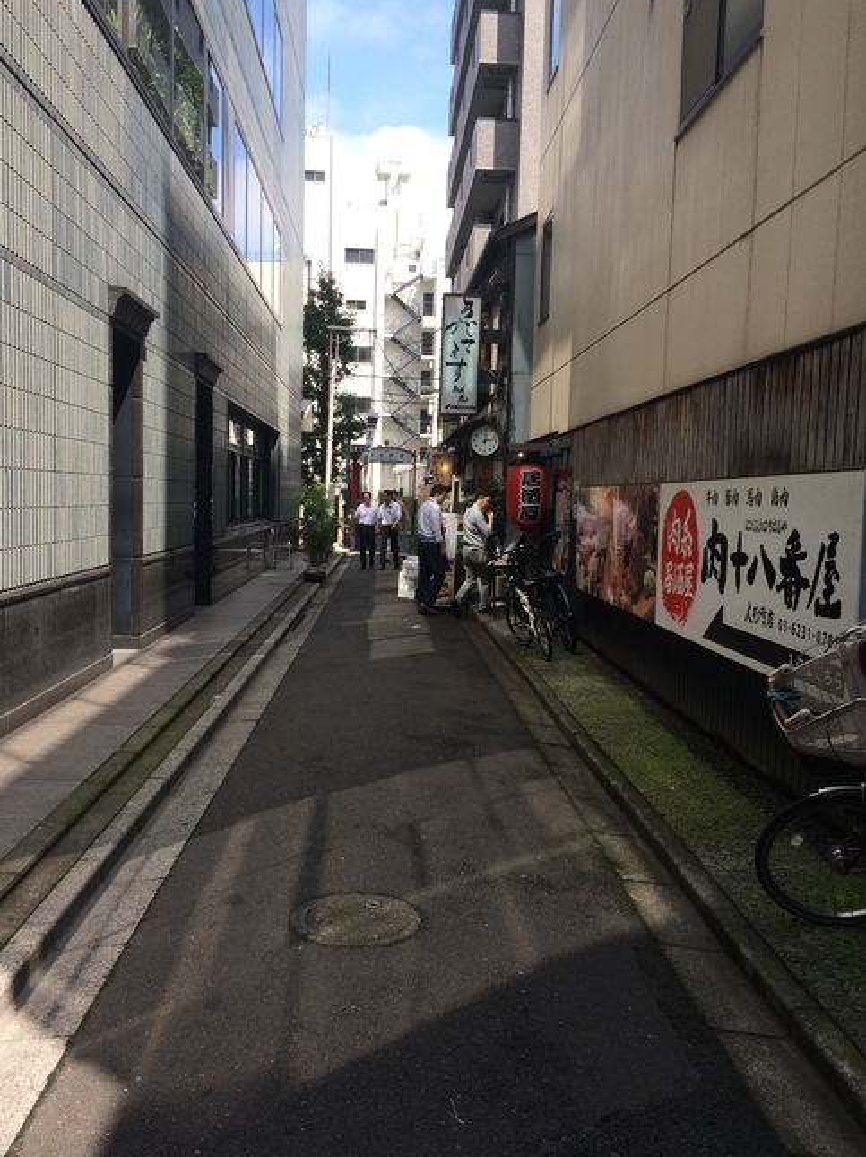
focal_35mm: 30
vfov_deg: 60.0
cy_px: 582
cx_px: 420
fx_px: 1002
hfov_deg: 46.7
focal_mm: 4.15
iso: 32
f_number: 2.2
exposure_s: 1/789
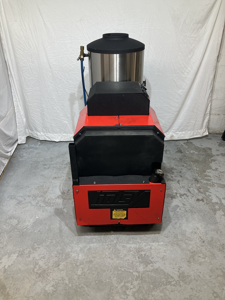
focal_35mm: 28
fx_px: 243
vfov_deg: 63.4
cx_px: 112
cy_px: 150
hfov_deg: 49.8
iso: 50
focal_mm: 3.99
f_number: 1.8
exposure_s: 1/60
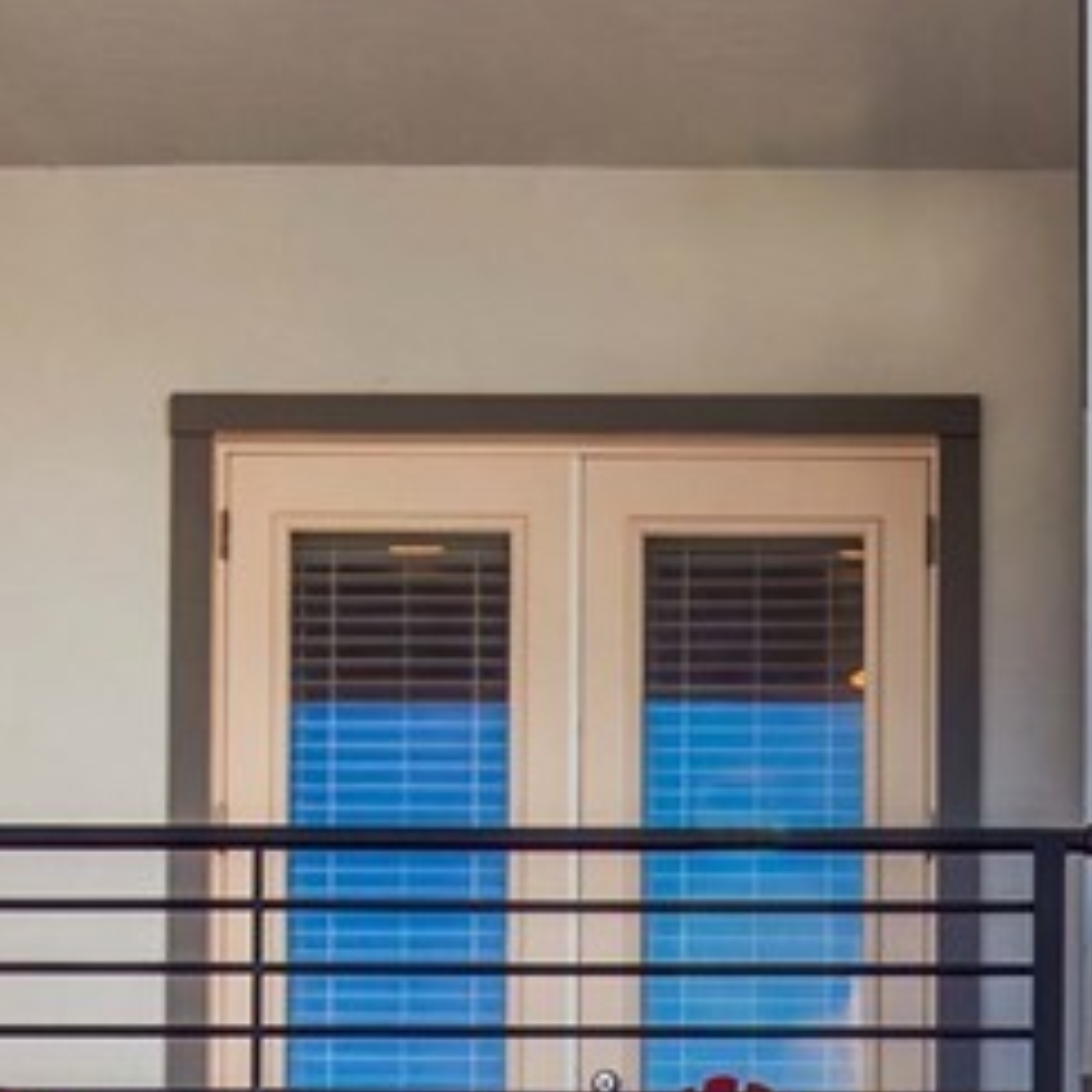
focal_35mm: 116
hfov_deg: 14.8
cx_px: 1105
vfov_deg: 13.0
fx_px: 4140
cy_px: 2197
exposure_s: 1/400
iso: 200
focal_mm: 10
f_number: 5.6
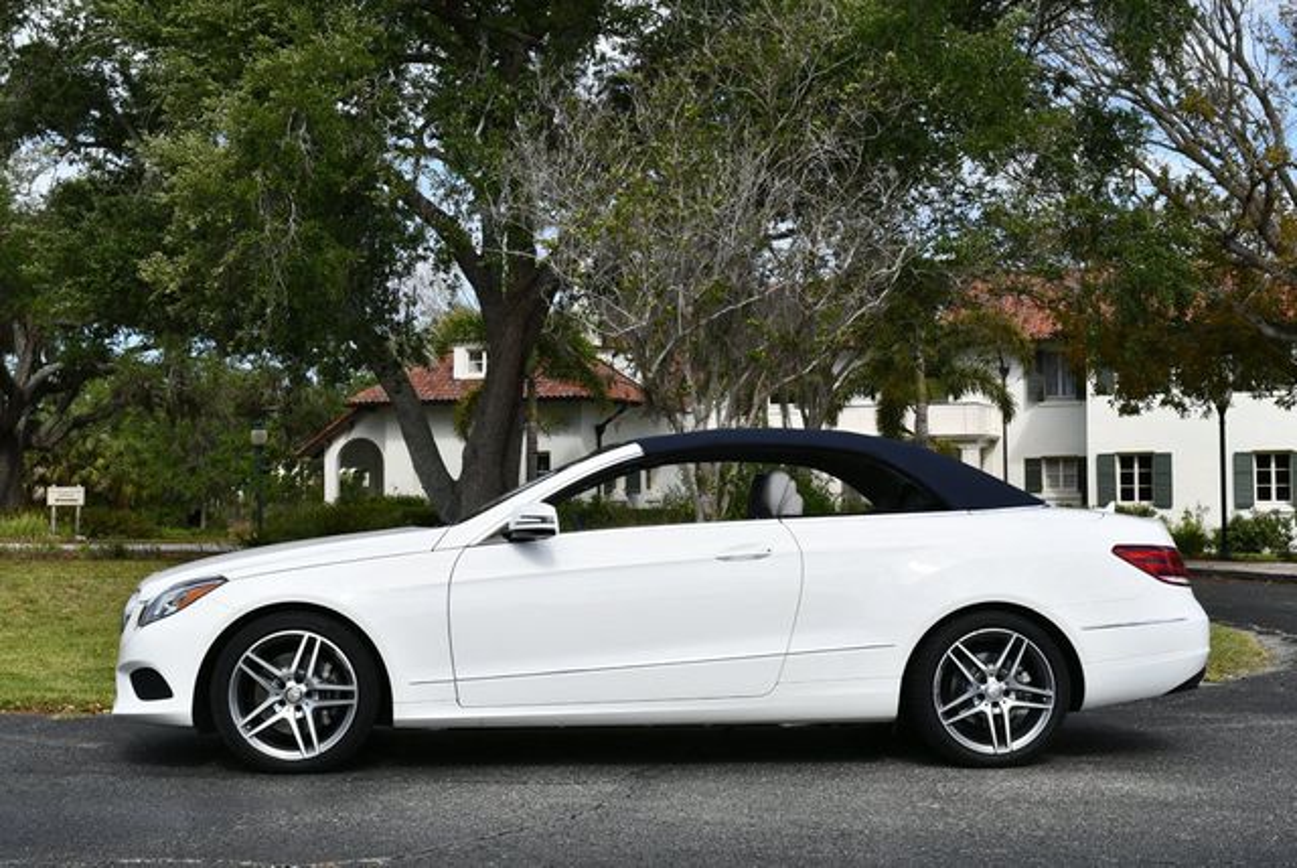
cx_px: 648
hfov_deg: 41.1
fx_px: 1731
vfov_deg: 28.1
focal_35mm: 48
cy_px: 434
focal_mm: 24
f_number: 8
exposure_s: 1/250
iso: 100
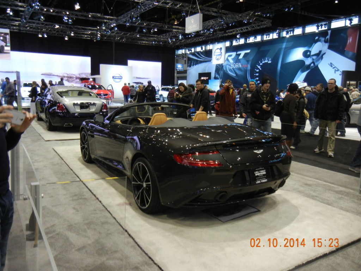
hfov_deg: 60.0
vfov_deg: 46.8
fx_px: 313
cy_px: 136
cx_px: 180
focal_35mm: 30
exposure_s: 1/67.8
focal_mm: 5.4
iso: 377
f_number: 3.5
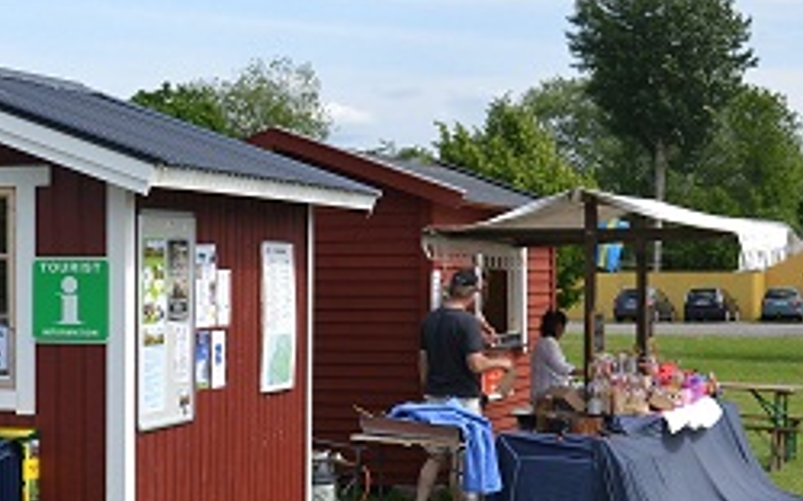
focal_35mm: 88
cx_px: 145
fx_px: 1929
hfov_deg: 23.1
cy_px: 267
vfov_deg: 14.8
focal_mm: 25
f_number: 8
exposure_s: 1/250
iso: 100
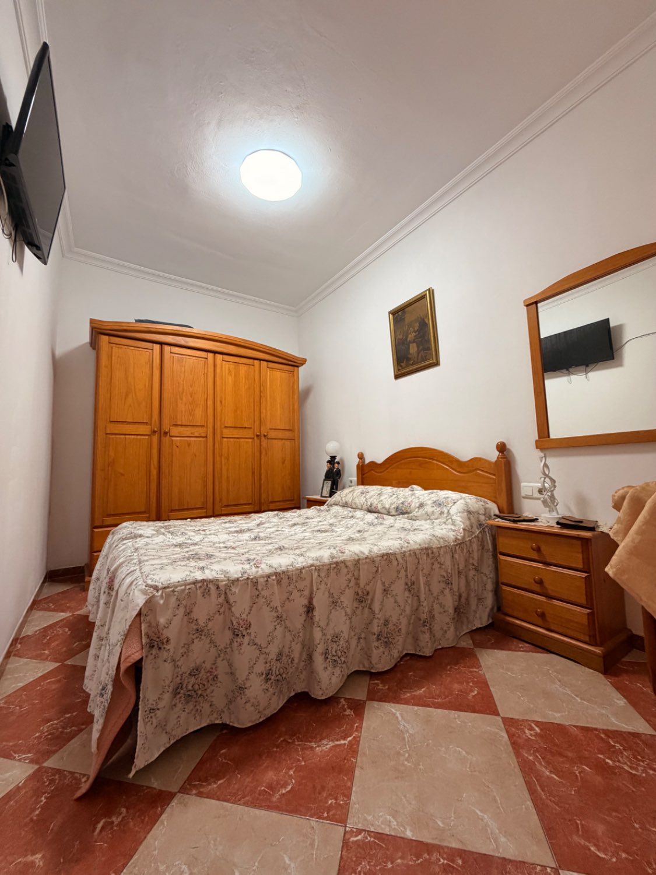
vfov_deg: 102.1
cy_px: 438
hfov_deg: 85.7
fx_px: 354
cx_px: 328
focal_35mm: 14
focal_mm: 2.22
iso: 320
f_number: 2.2
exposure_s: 1/106
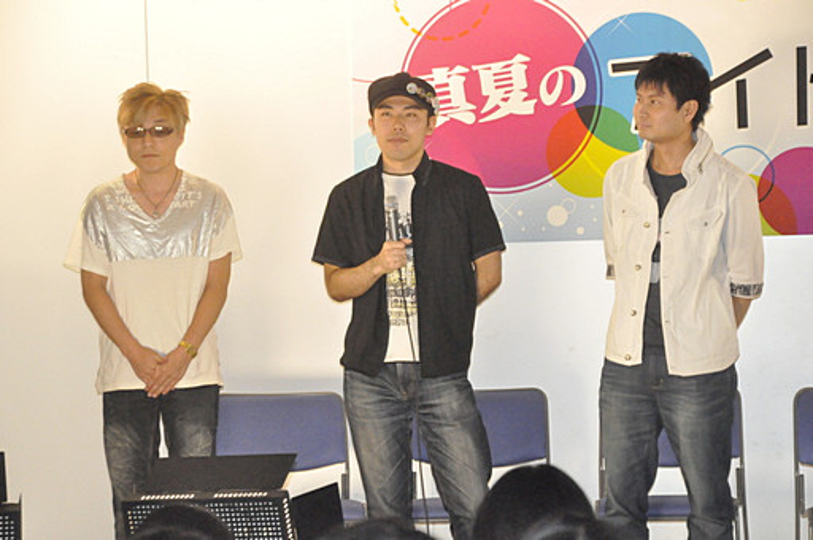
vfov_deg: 7.9
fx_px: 3924
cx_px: 406
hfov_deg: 11.8
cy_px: 270
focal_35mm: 174
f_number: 10
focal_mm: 116
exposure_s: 1/200
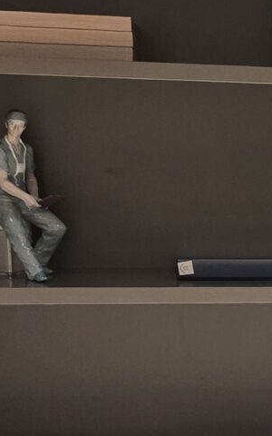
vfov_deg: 16.0
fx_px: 1542
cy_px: 351
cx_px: 688
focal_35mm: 130
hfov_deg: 8.9
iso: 160
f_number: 1.7
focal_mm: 6.3
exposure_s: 1/100
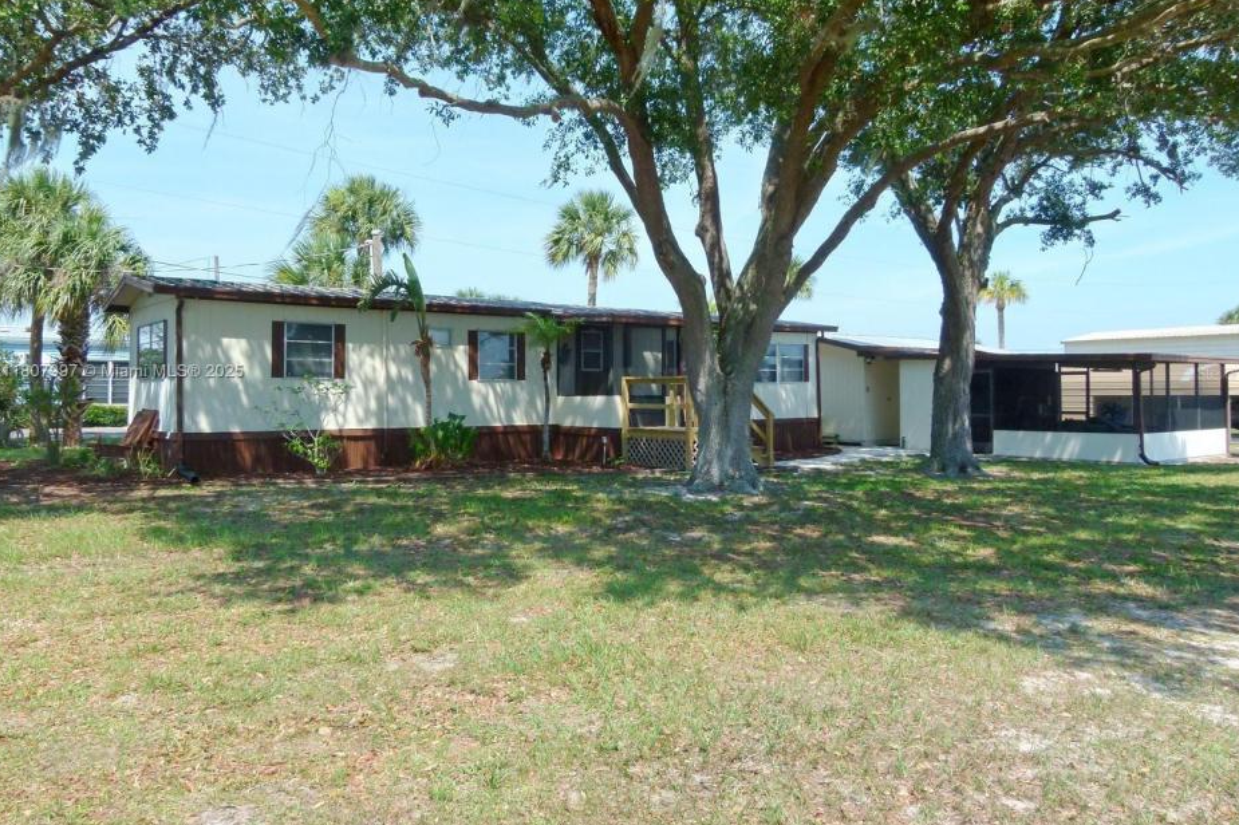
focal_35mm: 27
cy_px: 372
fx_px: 929
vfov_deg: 47.8
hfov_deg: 67.4
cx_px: 630
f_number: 4
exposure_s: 1/640
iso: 100
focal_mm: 4.5
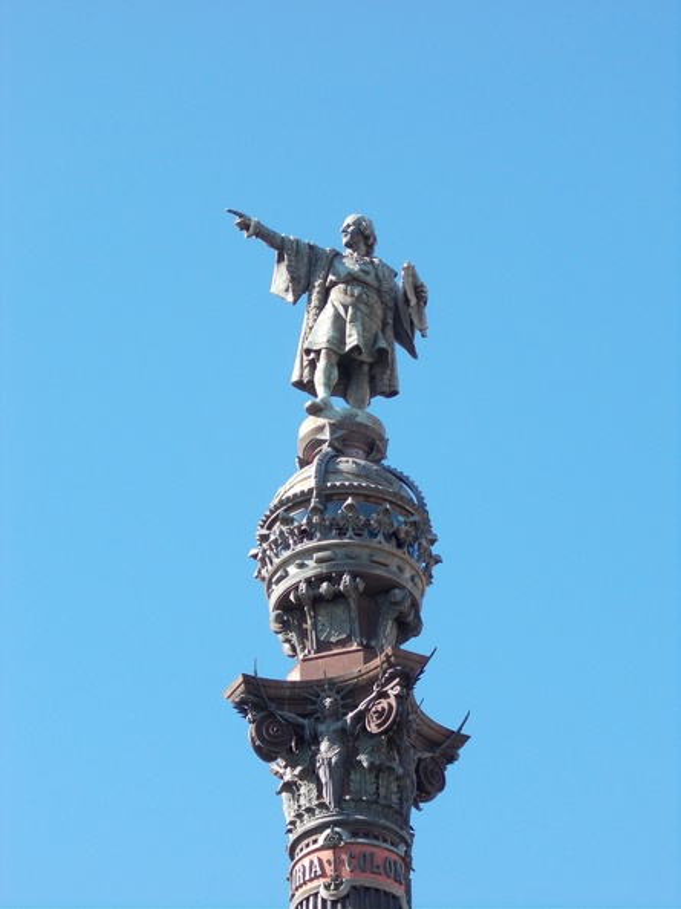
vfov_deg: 15.2
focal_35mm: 130
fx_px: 3412
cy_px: 454
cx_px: 340
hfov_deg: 11.4
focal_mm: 23
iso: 80
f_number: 6.5
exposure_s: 1/80
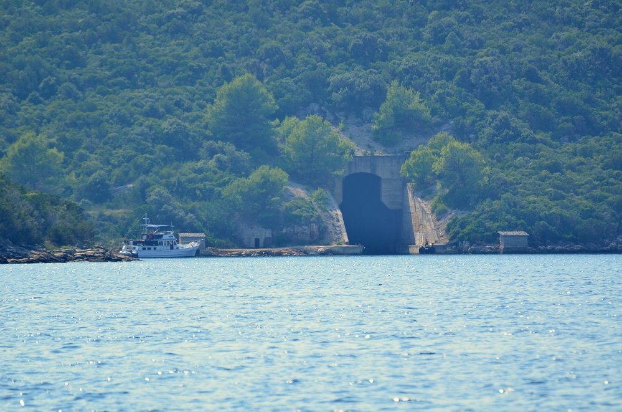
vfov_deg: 3.0
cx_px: 311
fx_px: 7756
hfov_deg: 4.6
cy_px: 206
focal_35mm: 450
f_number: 5.6
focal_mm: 300
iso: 100
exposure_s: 1/400
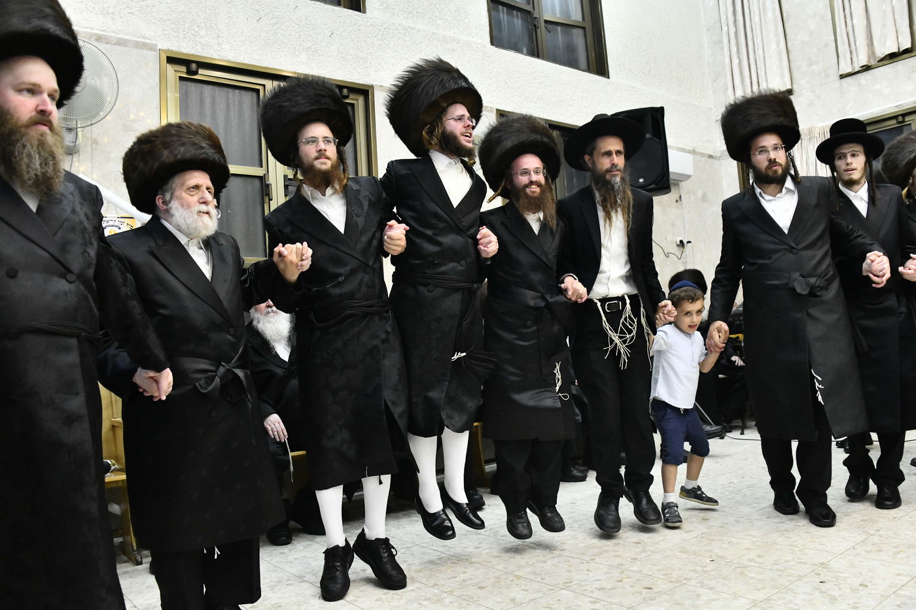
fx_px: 712
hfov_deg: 65.5
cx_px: 458
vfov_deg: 46.4
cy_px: 305
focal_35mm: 28
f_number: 5.6
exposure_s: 1/400
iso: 3200
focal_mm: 28
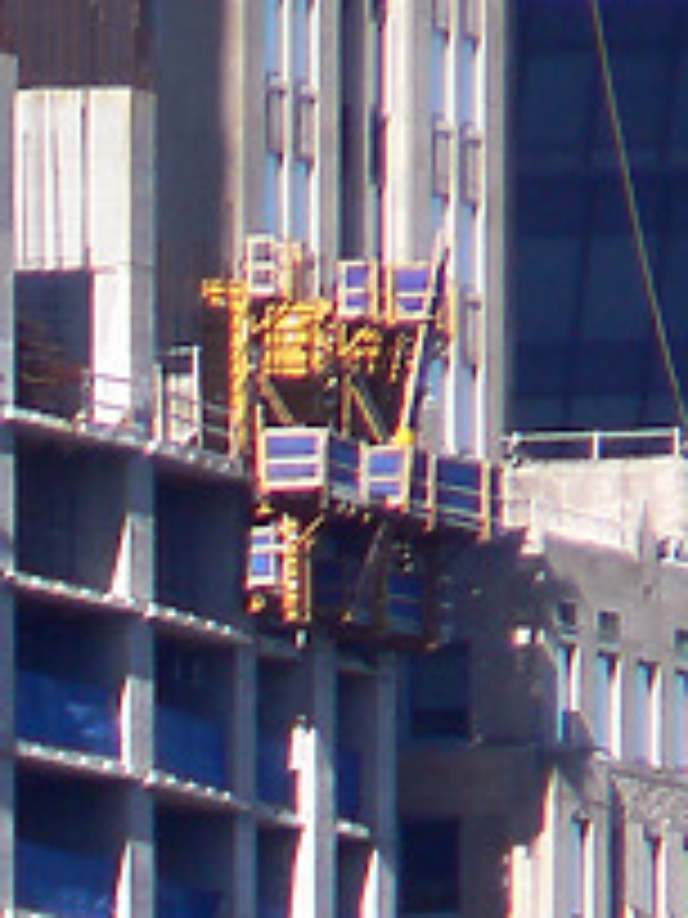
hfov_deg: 0.8
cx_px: -515
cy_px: 1516
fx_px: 50589
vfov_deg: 1.0
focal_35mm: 1909
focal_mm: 72
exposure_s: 1/500
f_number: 4
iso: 80
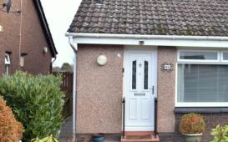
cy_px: 63
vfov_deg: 26.8
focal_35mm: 48
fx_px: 298
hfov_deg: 40.7
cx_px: 171
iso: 100
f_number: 4.5
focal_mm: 18
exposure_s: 1/125
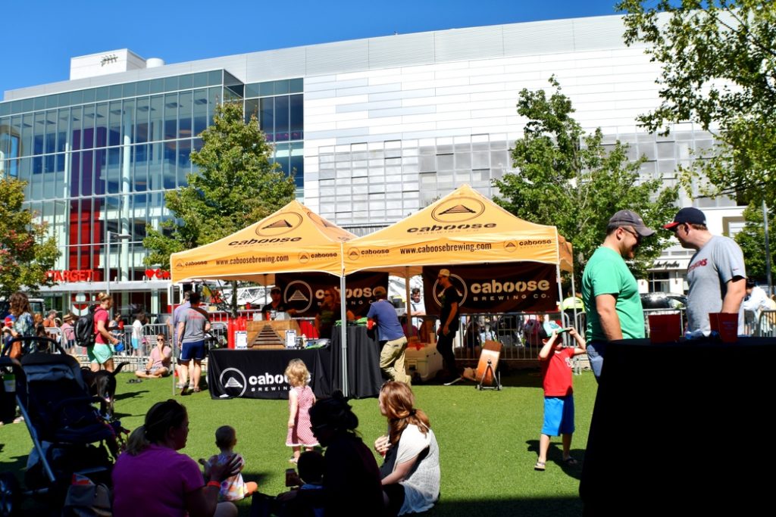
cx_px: 388
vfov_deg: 34.2
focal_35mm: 39
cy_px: 258
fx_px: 841
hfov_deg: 49.5
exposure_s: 1/500
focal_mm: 26
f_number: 11
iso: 200
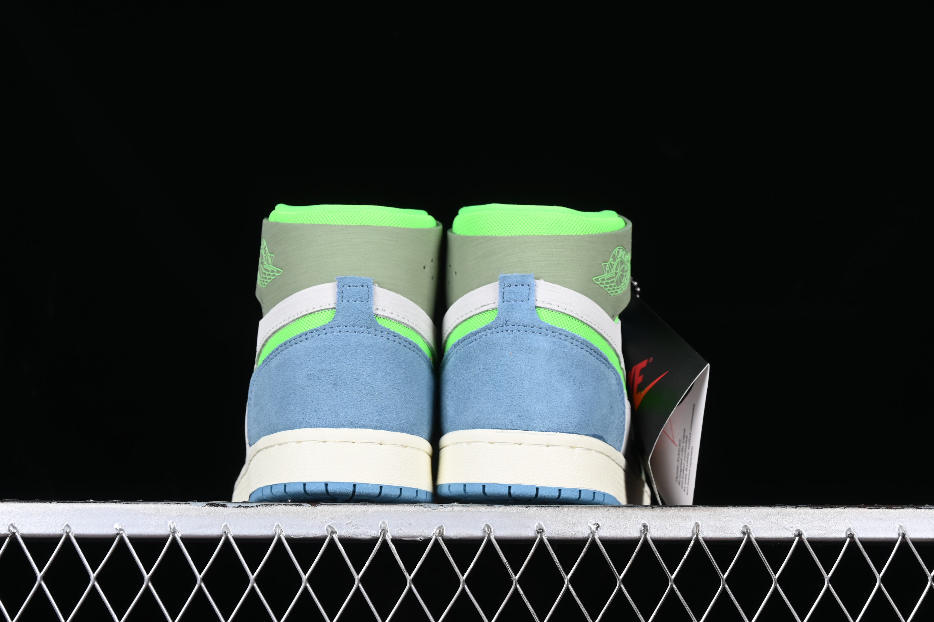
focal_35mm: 75
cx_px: 467
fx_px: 1946
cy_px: 311
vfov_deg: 18.2
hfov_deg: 27.0
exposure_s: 1/80
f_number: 8
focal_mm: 50
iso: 160
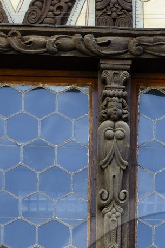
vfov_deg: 4.0
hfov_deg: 2.7
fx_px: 3488
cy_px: 360
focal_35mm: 507
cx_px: 186
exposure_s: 1/200
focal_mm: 145
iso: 400
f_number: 7.1
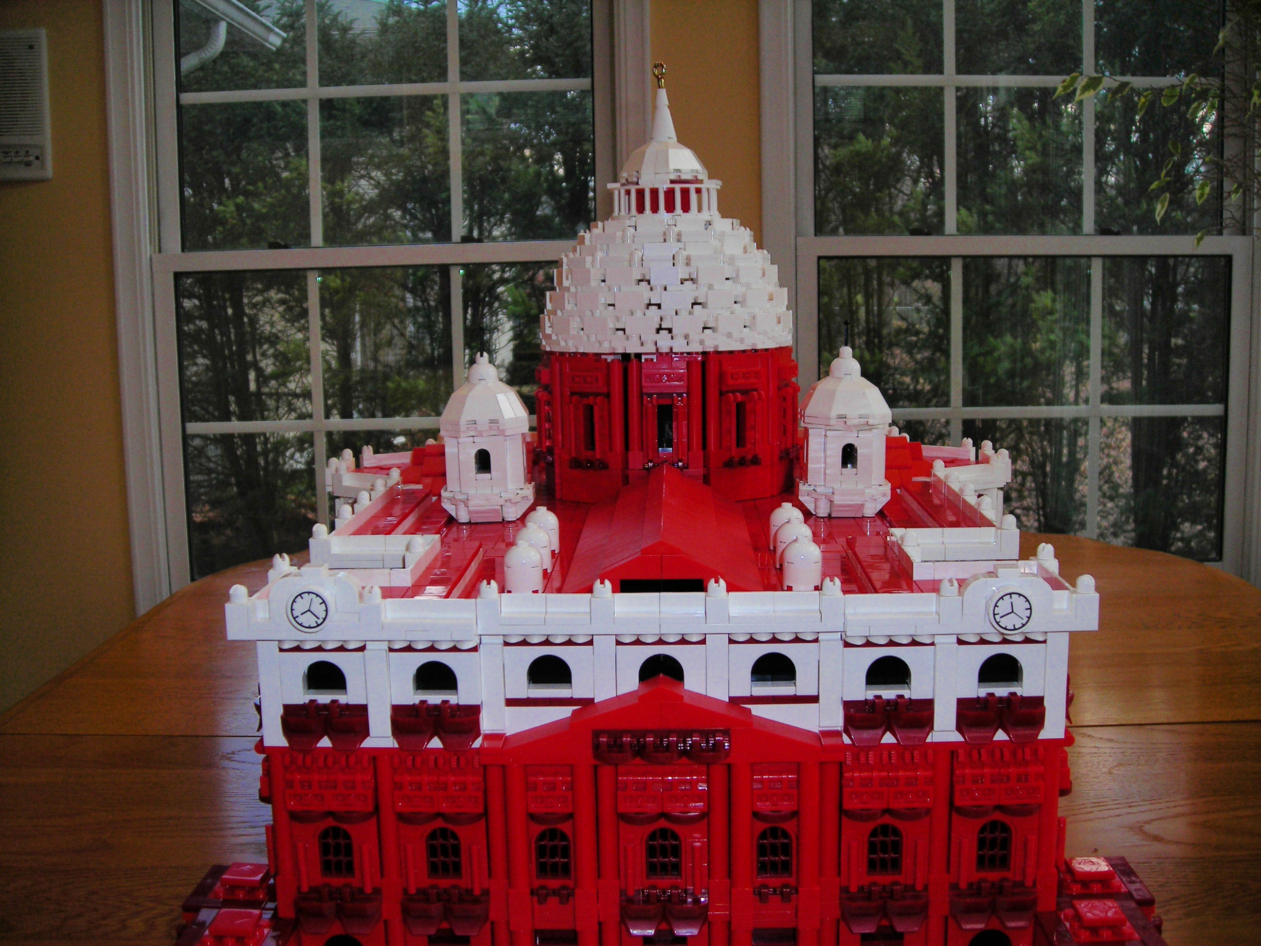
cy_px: 473
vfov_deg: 37.7
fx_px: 1384
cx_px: 630
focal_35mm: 38
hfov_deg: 49.0
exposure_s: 1/60.1
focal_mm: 6.3
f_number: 3.2
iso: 50
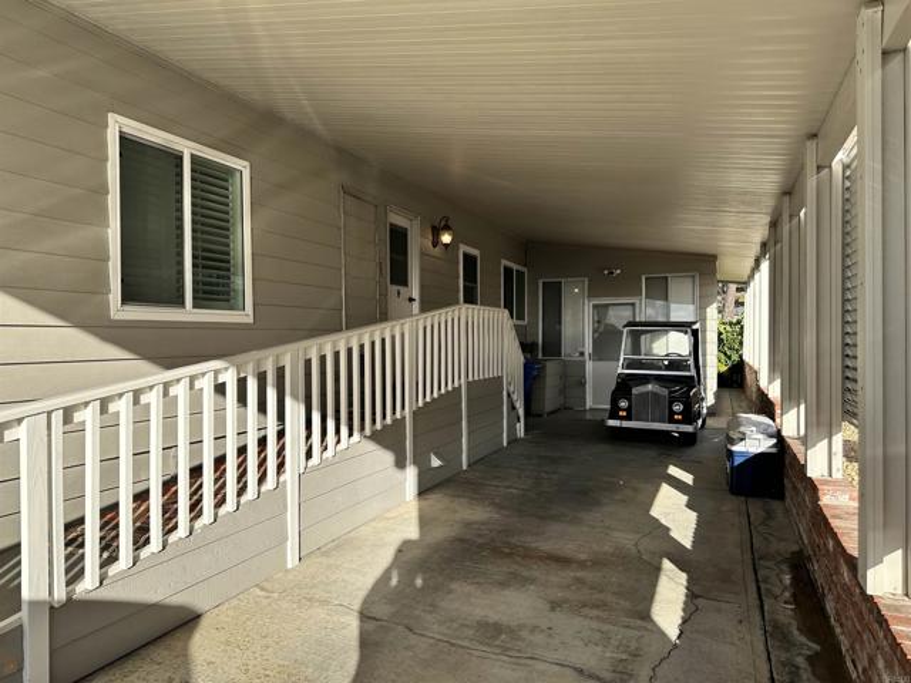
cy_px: 342
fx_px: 632
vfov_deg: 56.8
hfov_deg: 71.6
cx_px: 456
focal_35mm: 24
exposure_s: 1/2070
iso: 80
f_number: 1.78
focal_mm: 6.86
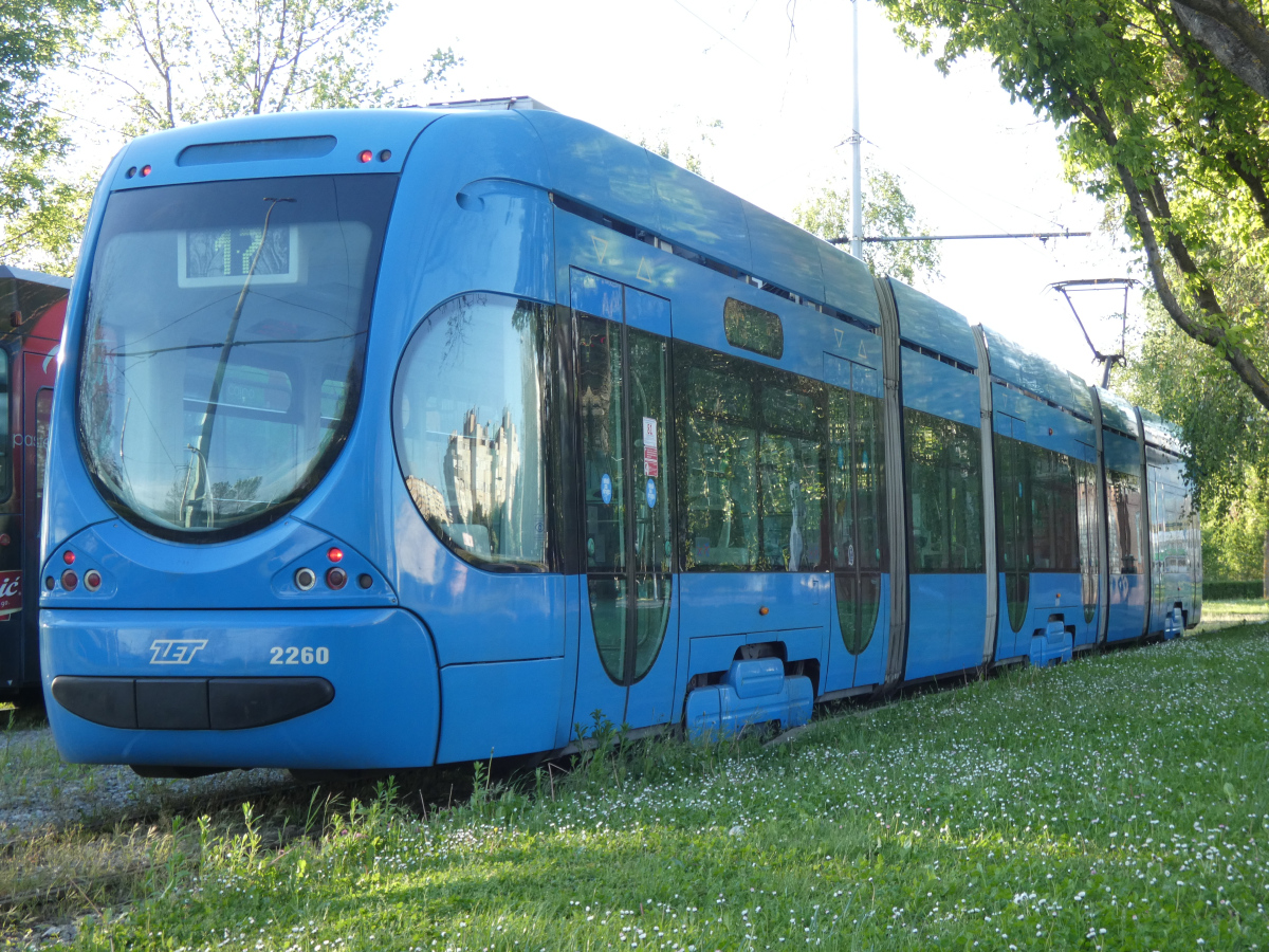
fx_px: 2310
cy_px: 476
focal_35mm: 63
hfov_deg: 30.7
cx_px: 634
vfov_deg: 23.3
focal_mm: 11.3
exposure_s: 1/80
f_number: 4.2
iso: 125
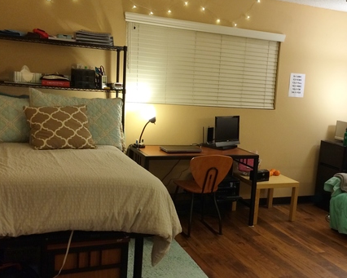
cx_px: 237
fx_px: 452
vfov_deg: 34.1
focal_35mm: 44
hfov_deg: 41.3
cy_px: 162
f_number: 2.2
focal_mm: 4.12
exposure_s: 1/30
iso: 100
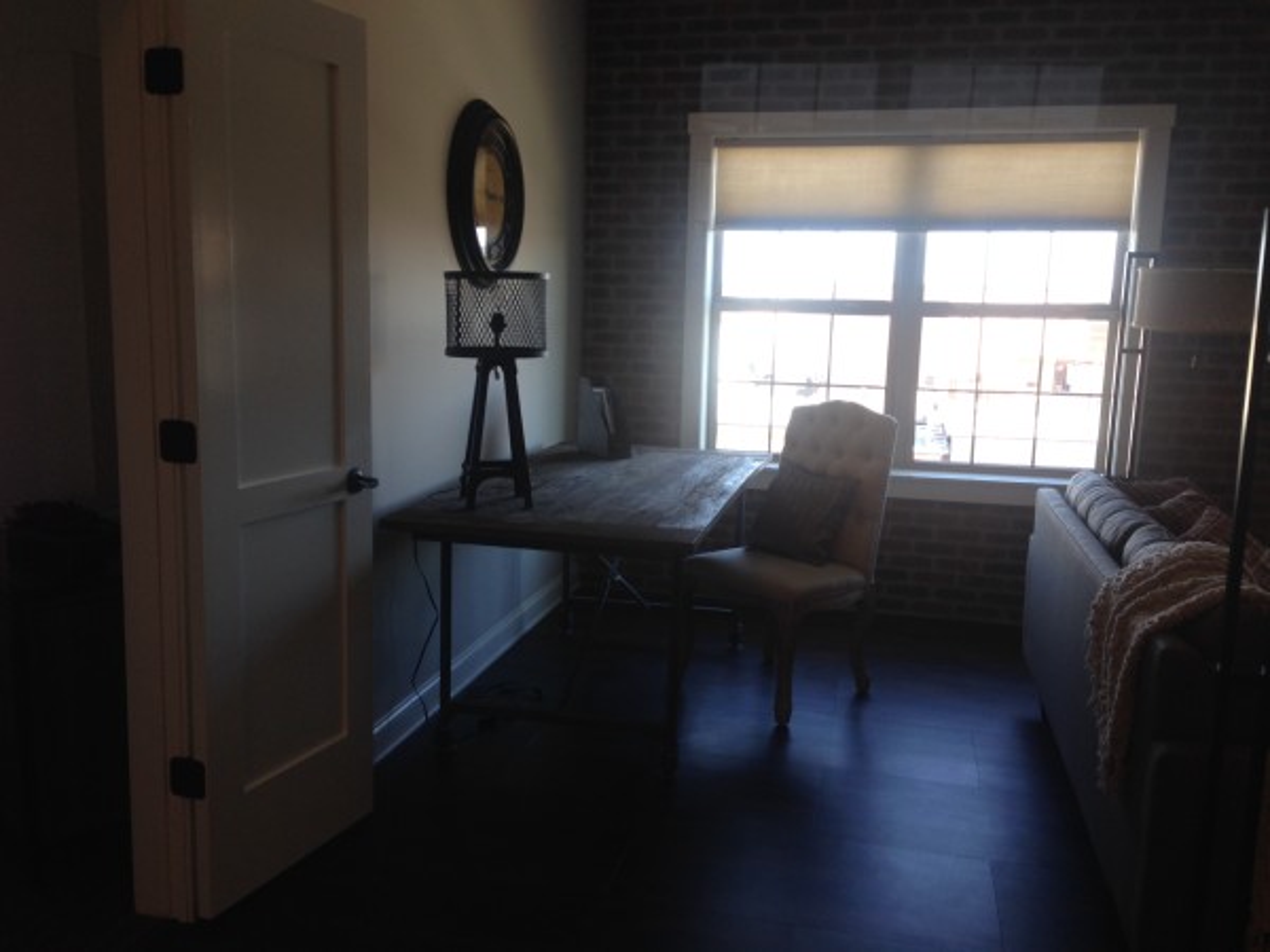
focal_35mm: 33
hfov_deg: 55.4
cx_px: 635
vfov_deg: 42.9
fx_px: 1211
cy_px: 476
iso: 50
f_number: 2.4
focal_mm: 4.12
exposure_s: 1/40
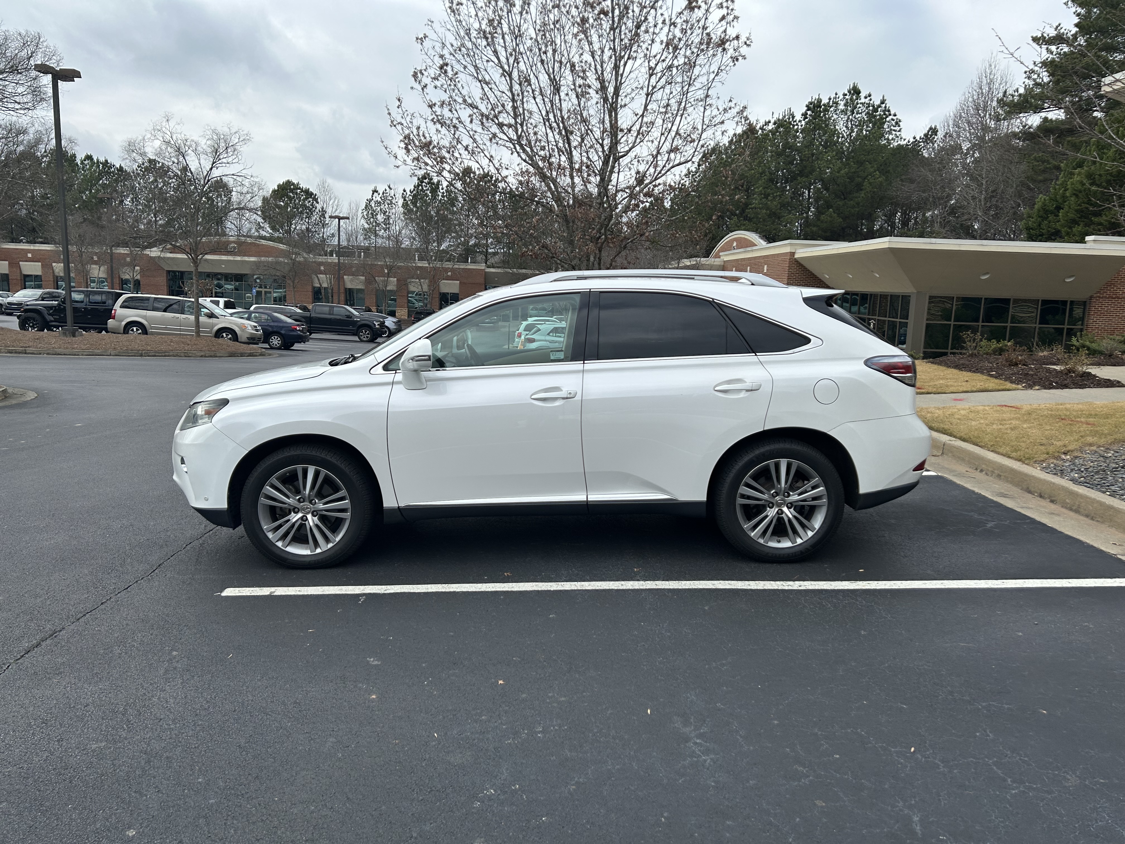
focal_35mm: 26
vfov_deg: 53.1
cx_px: 562
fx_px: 845
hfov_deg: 67.3
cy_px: 422
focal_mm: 5.7
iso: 50
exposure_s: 1/4444
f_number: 1.5
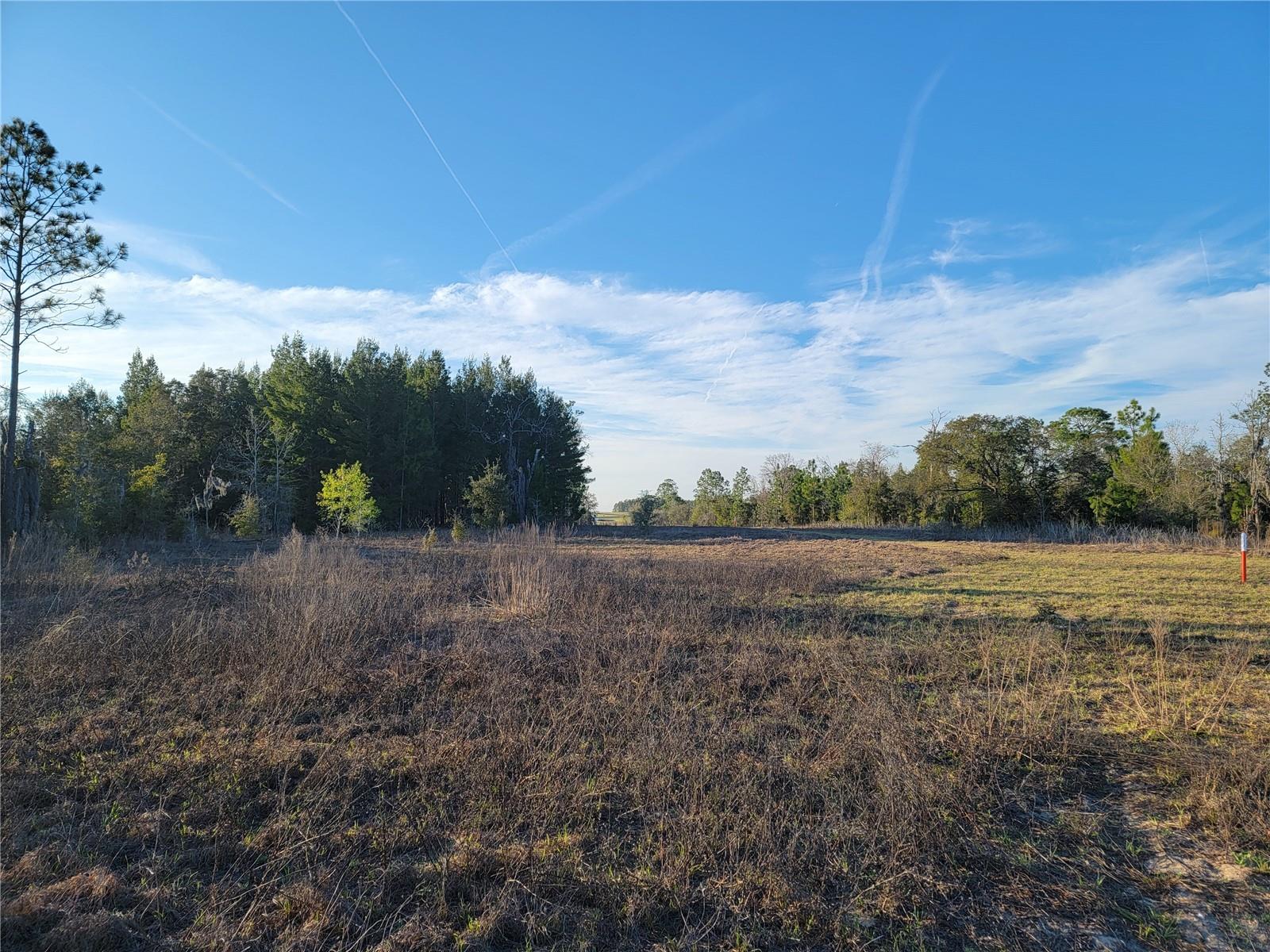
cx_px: 635
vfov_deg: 56.8
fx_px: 881
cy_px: 476
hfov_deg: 71.6
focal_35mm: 24
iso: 16
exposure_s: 1/547
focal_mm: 6.7
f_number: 1.8
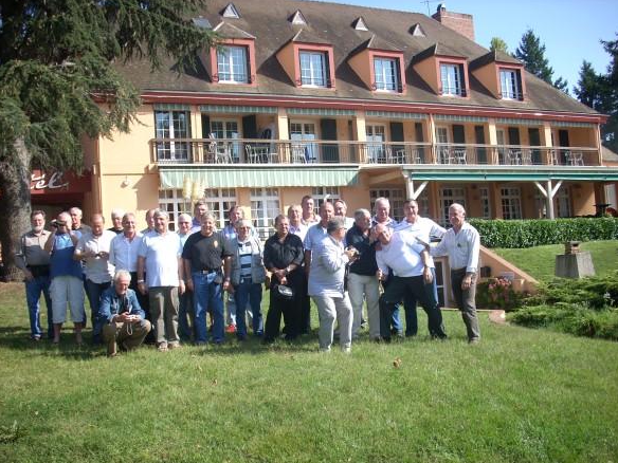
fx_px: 678
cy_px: 235
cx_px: 314
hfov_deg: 49.0
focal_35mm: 38
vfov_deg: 37.7
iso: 64
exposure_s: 1/125
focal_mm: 6.2
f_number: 5.6
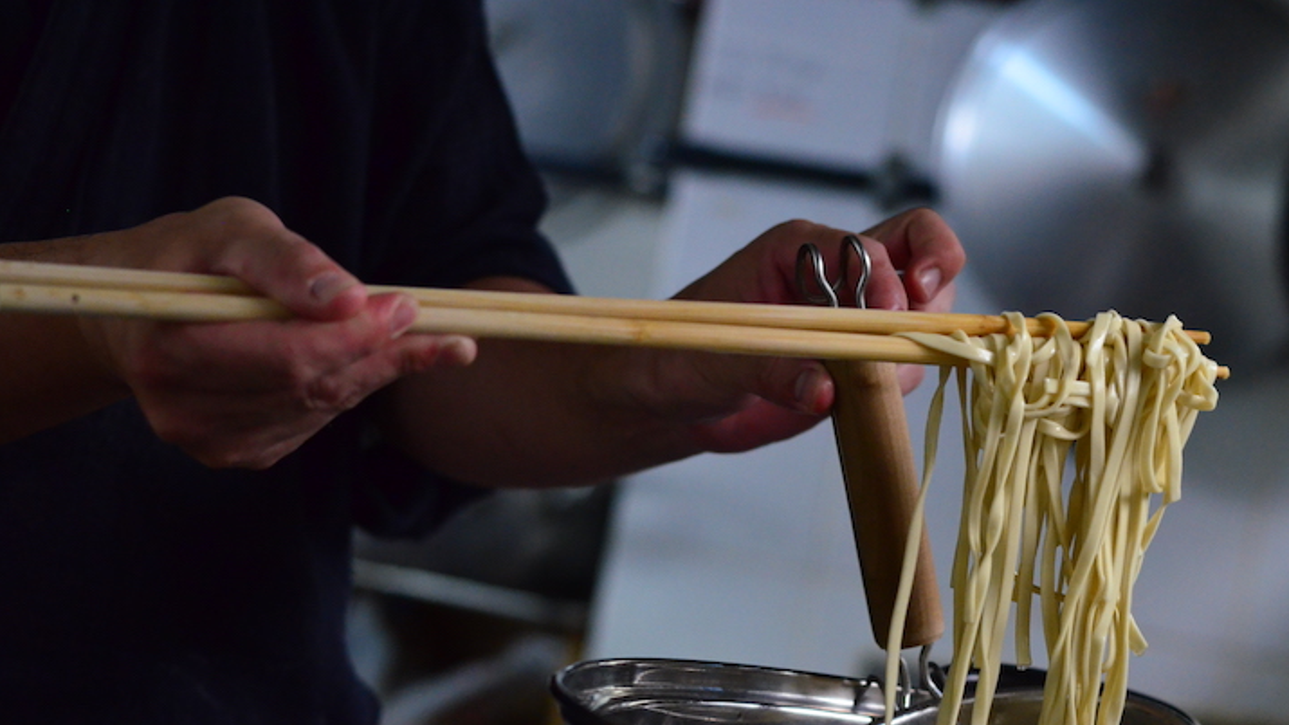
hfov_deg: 26.9
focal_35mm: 79
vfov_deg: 15.3
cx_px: 647
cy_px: 407
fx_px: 2700
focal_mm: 50
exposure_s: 1/80
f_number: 2.8
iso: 3200
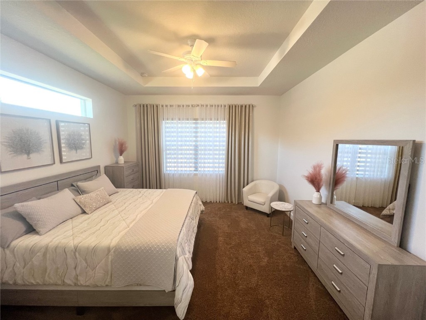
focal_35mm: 13
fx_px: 160
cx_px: 213
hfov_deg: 106.2
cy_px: 160
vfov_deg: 89.9
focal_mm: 1.57
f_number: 1.8
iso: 200
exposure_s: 1/120
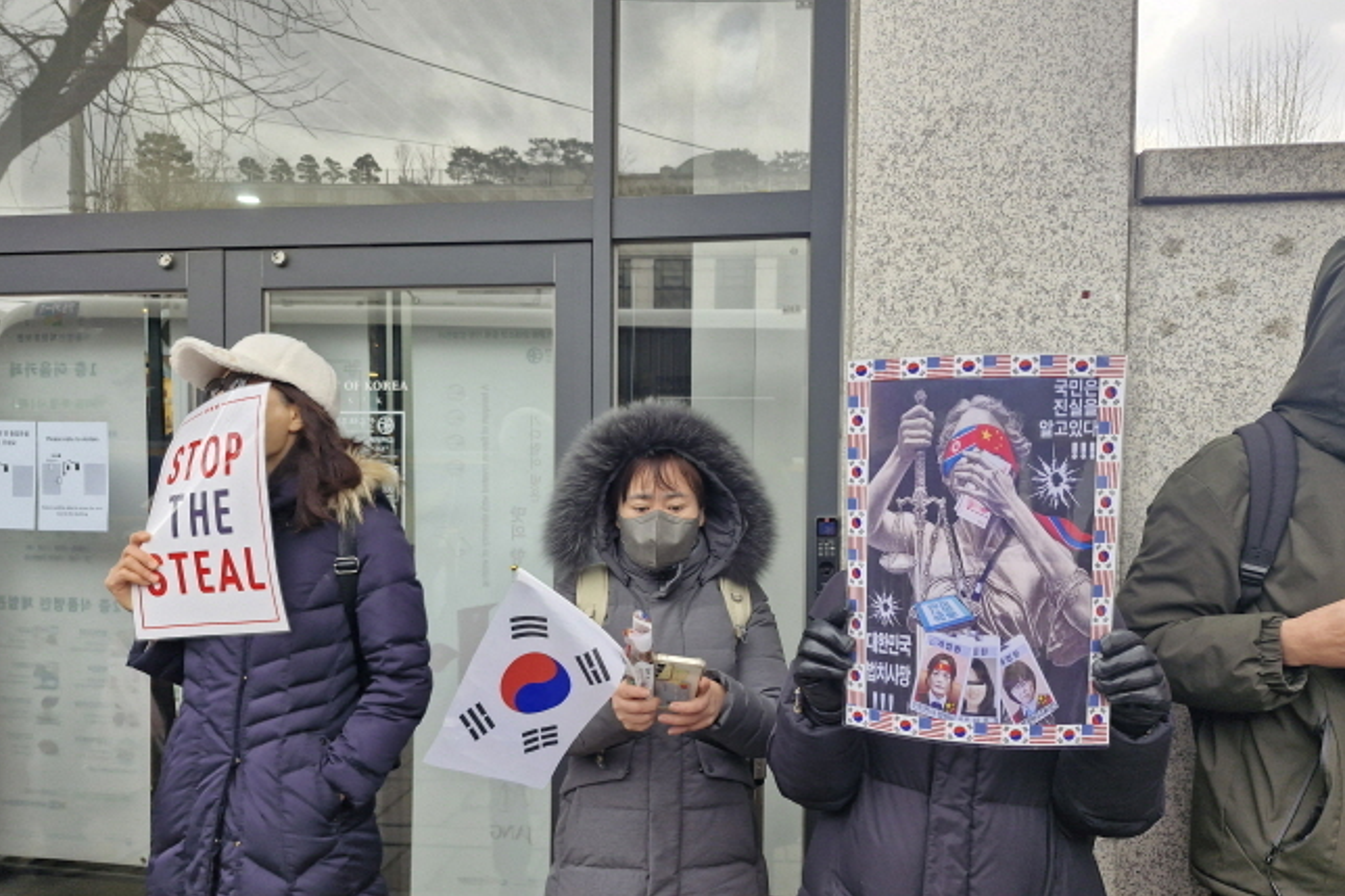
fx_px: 971
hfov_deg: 69.4
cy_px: 500
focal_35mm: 26
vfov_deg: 49.4
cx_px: 672
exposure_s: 1/180
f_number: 1.8
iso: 50
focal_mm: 5.54
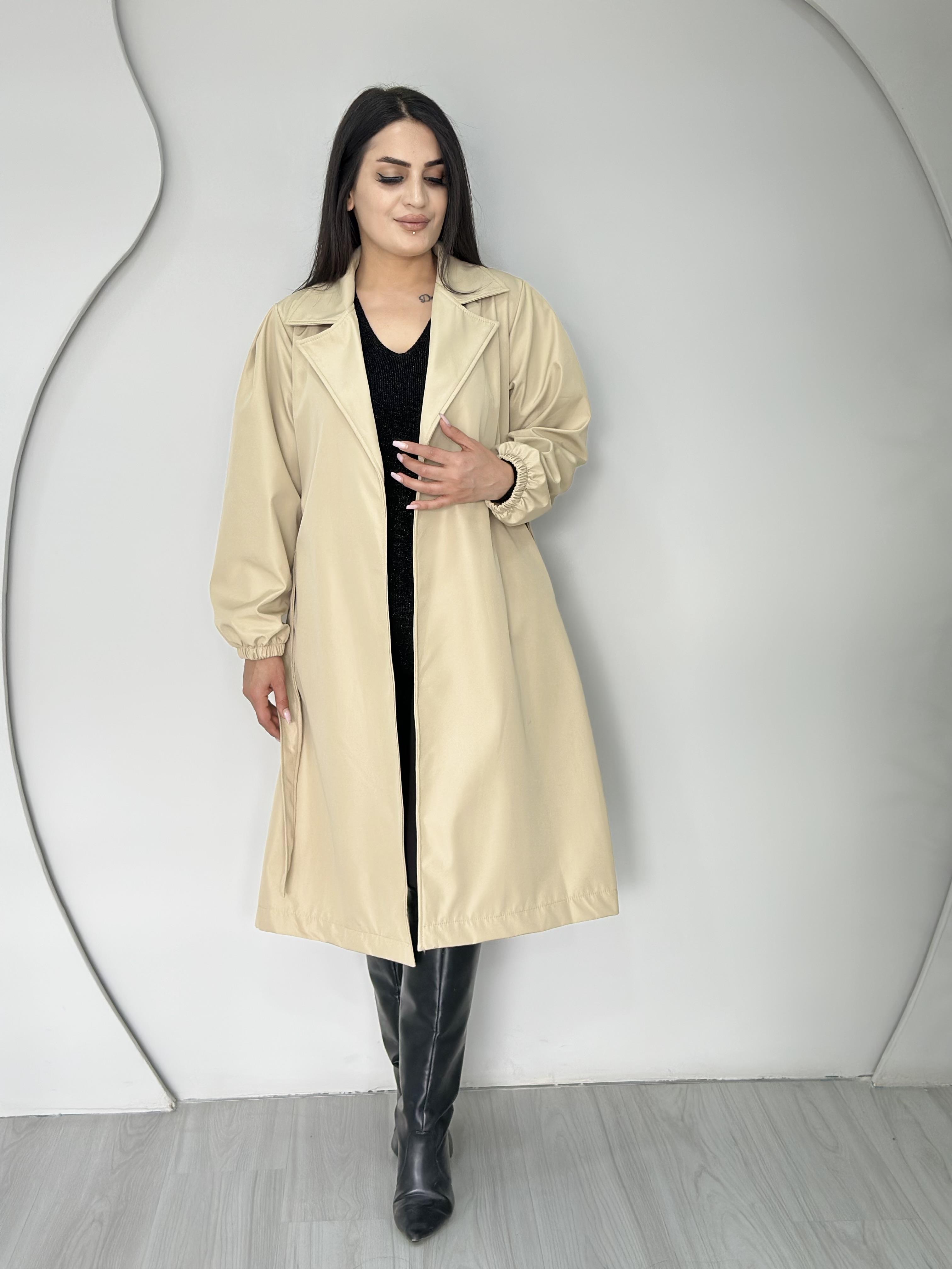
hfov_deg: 30.3
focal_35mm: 48
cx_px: 476
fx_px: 1760
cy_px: 634
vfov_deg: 39.7
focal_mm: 6.86
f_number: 1.78
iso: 100
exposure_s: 1/50
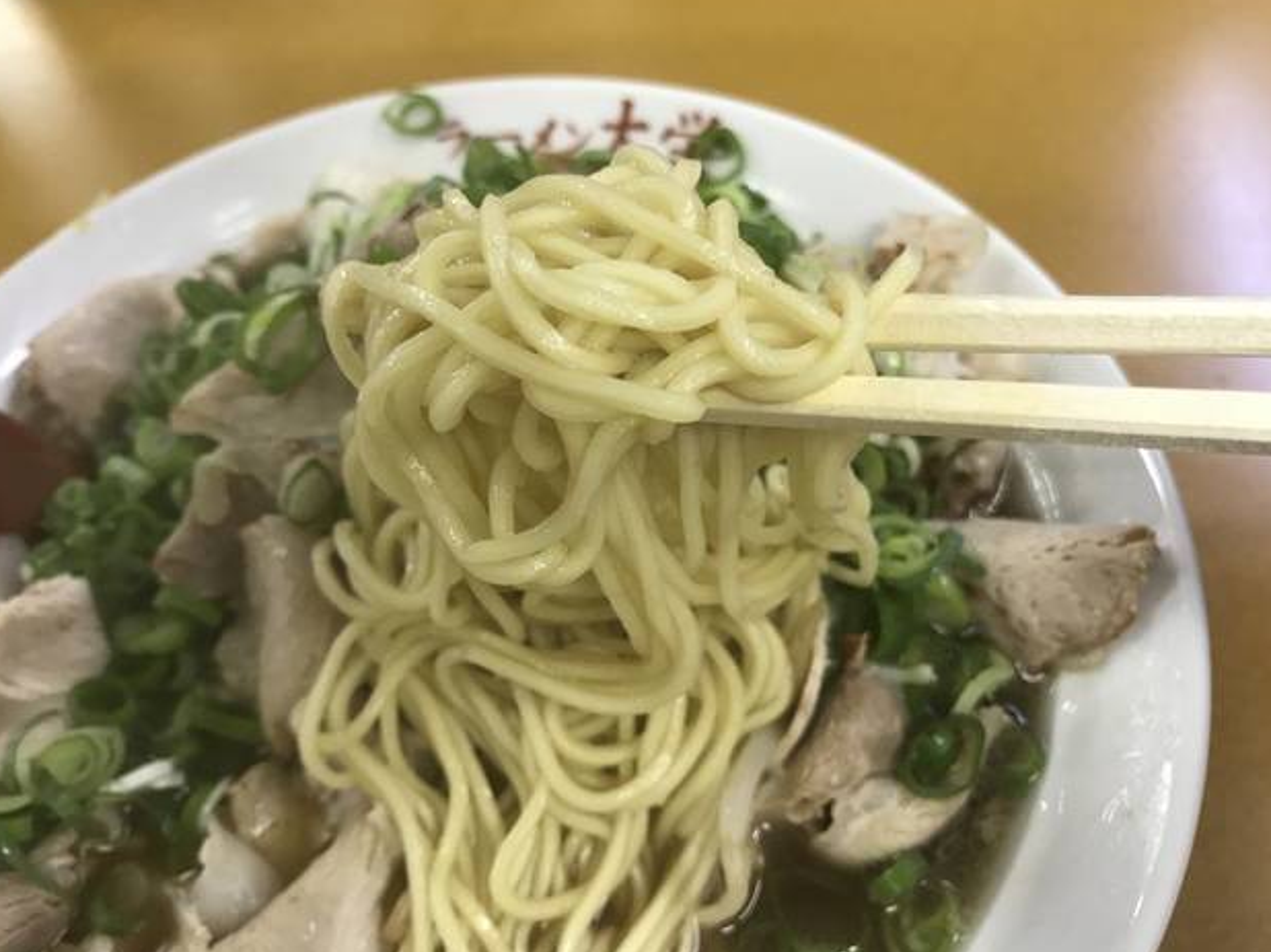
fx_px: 1064
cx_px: 633
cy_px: 469
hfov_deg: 61.7
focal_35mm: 29
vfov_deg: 48.2
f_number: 1.8
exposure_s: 1/24
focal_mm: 3.99
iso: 40
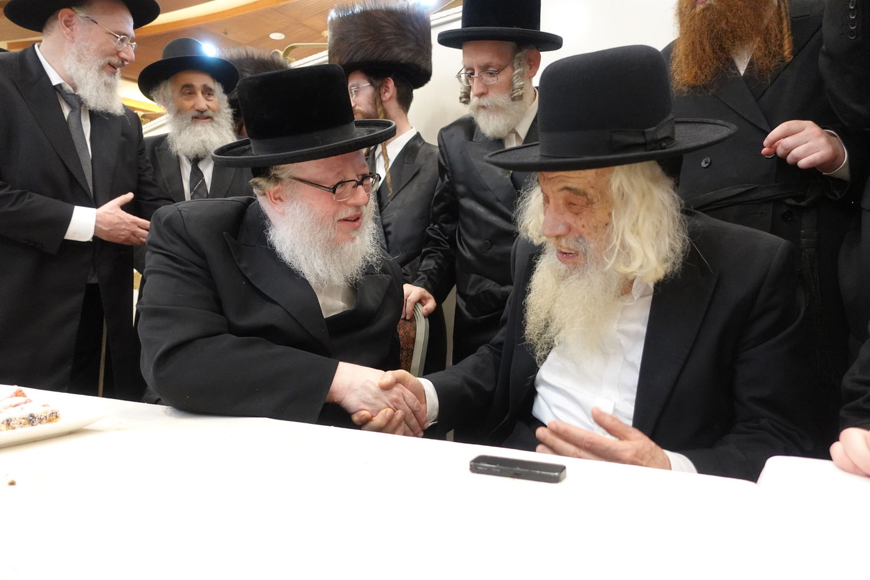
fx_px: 580
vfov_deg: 53.1
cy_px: 290
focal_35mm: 24
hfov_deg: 73.8
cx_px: 435
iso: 1600
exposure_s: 1/160
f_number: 1.8
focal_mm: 9.4
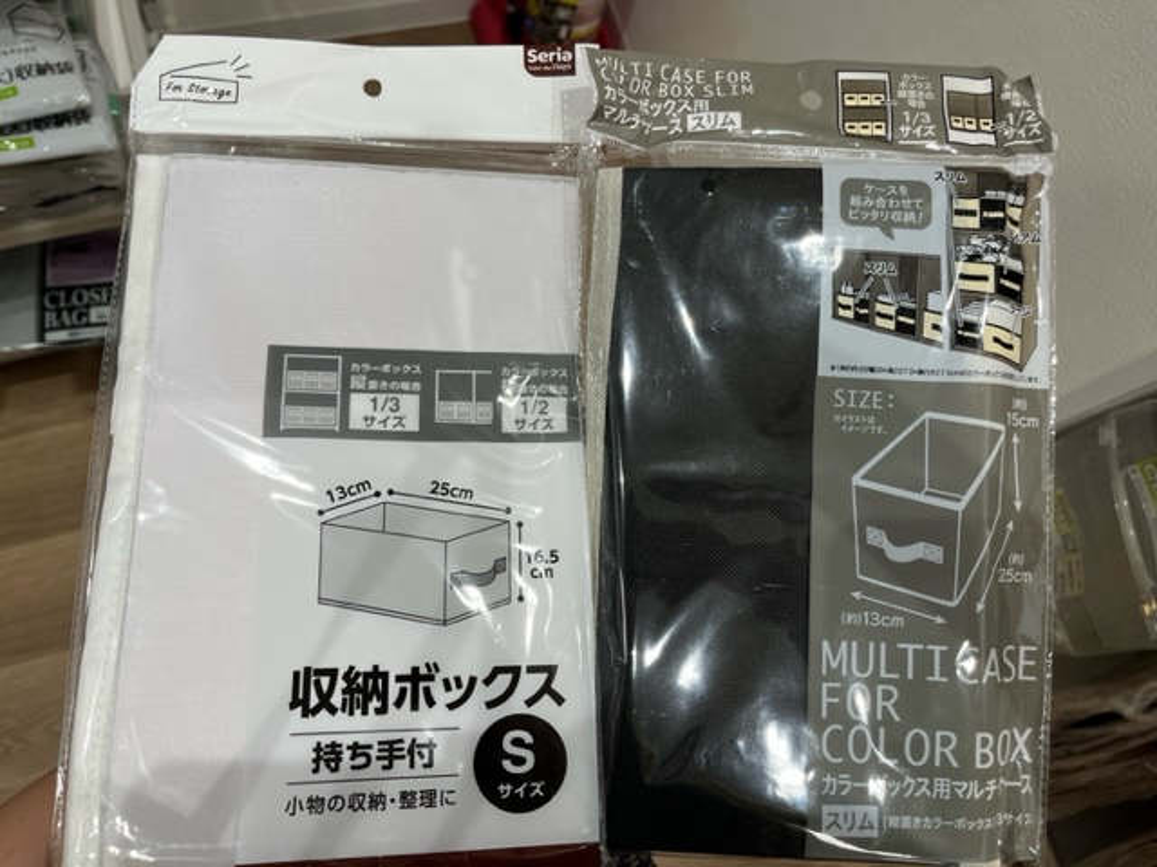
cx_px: 578
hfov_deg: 67.3
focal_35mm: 26
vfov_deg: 53.1
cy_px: 434
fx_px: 869
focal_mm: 5.1
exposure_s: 1/162
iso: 40
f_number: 1.6
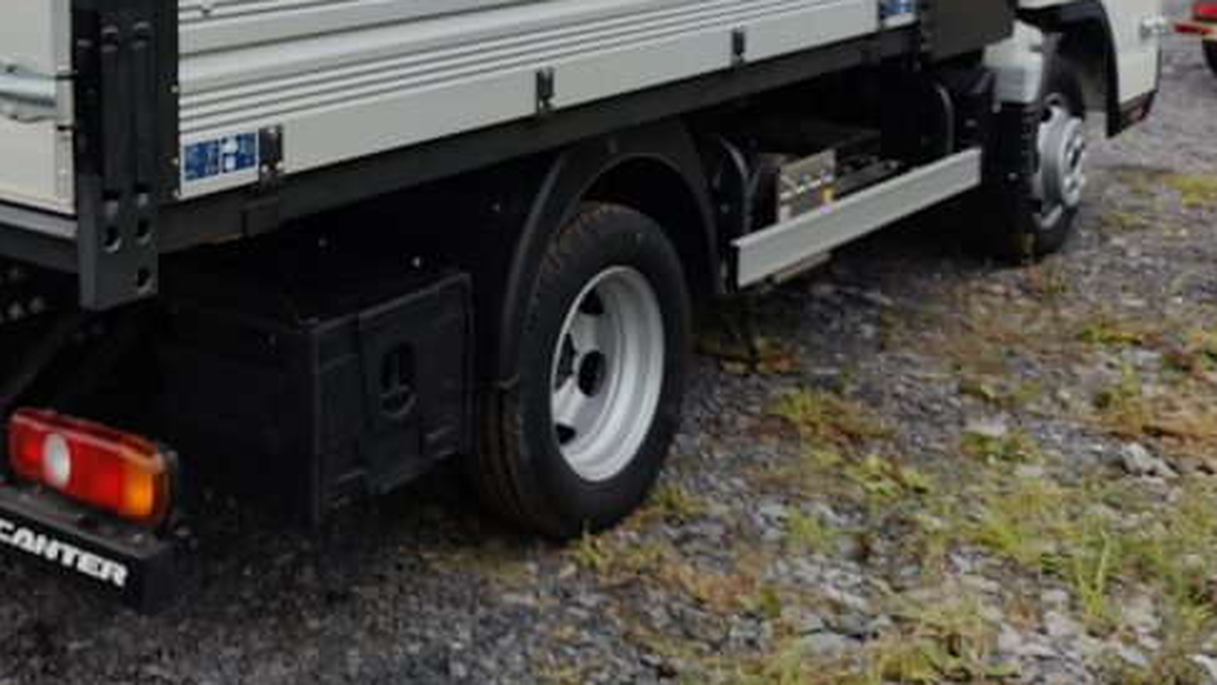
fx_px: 1711
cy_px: -25
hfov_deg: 38.0
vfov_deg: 21.7
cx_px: 279
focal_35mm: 53
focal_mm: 6.06
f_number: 1.8
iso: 64
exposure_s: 1/1648
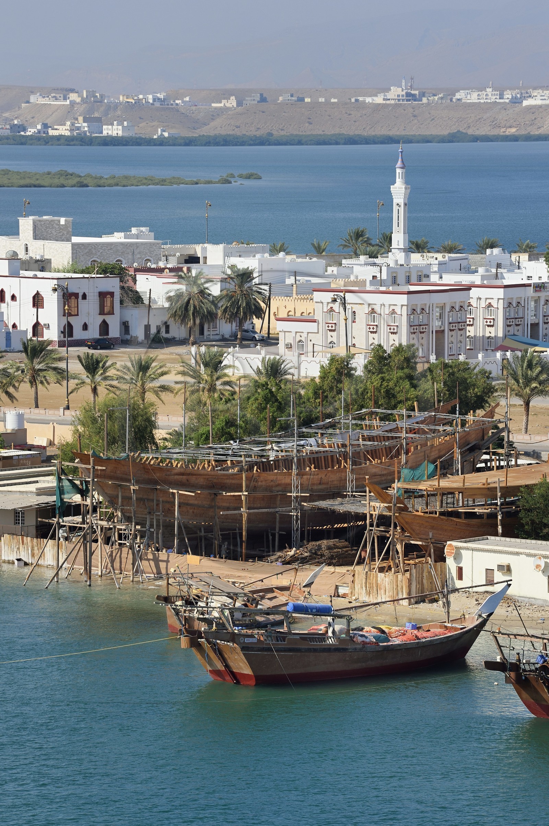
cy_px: 413
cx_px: 274
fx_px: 4239
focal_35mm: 185
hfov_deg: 7.4
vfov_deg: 11.1
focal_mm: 185
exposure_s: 1/500
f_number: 9
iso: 200
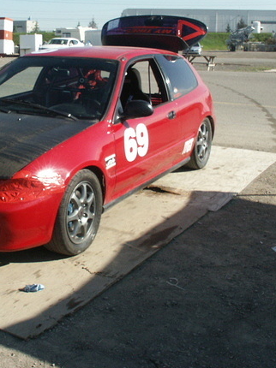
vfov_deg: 35.2
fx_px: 575
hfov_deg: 26.6
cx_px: 68
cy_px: 117
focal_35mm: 54
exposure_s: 1/350
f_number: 6.7
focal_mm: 7.65
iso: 100
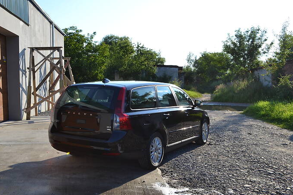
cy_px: 107
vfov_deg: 34.2
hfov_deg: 49.4
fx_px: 317
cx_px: 128
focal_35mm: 39
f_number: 7.1
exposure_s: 1/200
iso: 100
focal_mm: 22
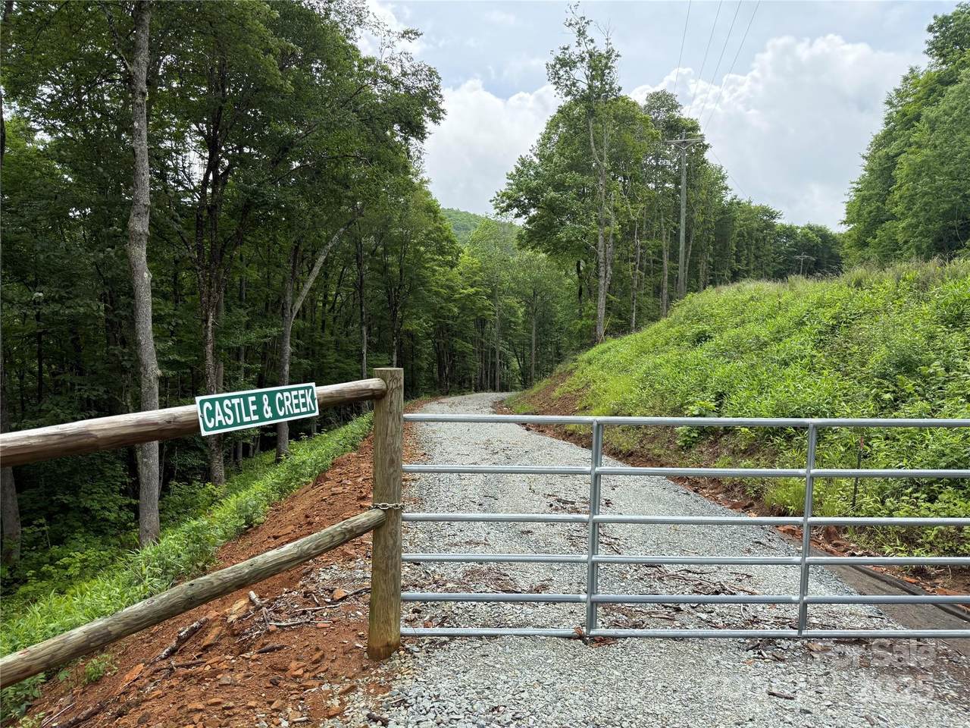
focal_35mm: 24
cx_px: 485
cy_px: 364
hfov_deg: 71.6
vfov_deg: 56.8
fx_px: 673
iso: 100
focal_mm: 6.76
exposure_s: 1/1689
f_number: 1.78
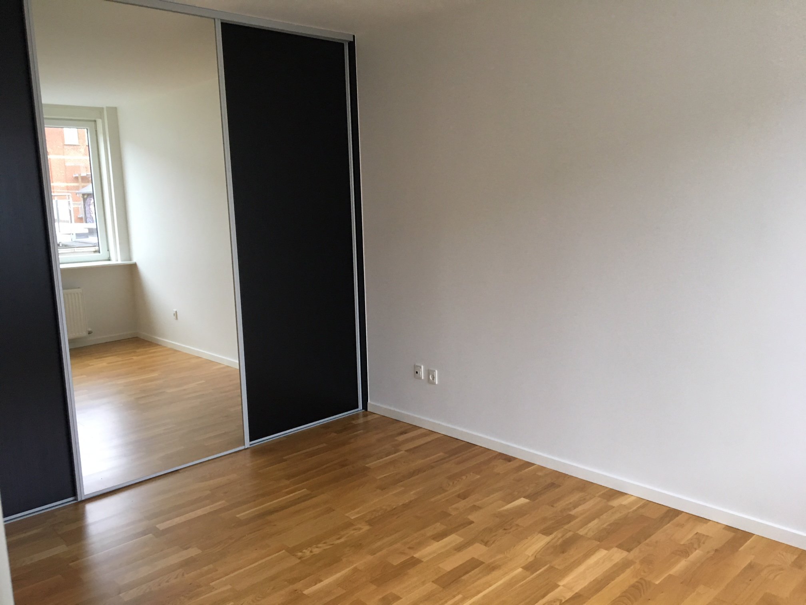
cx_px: 403
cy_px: 302
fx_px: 675
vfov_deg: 48.2
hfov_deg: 61.7
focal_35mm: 29
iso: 125
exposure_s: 1/33
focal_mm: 4.15
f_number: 2.2
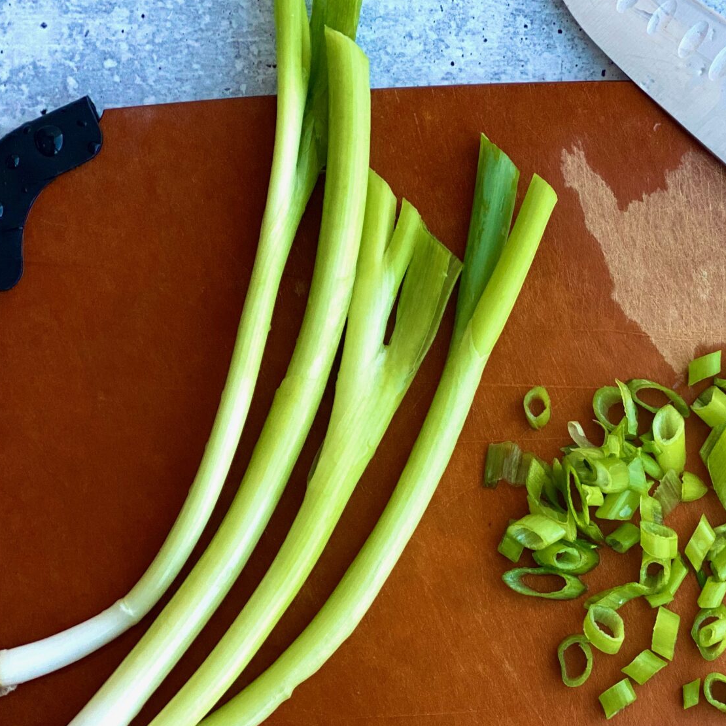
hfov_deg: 16.3
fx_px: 2515
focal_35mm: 106
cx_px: 609
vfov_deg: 16.4
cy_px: 497
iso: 64
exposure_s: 1/122
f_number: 2
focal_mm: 6
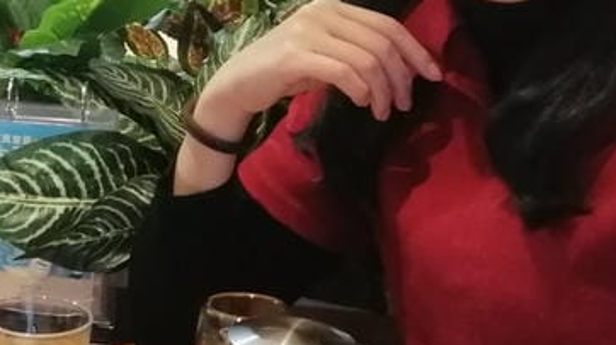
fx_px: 1534
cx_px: -29
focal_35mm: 94
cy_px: 3
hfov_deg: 21.7
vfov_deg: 12.7
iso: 400
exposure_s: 1/25
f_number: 2.2
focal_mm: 3.81
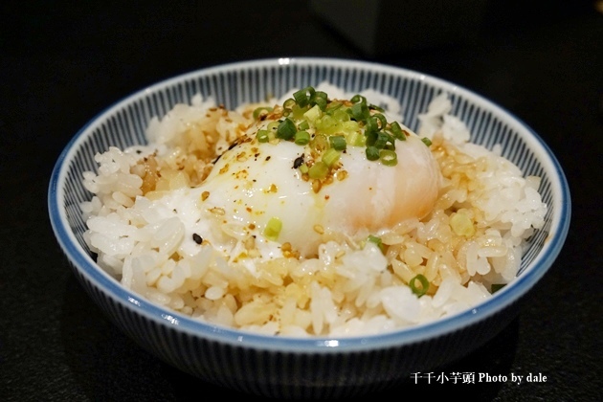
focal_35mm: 42
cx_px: 302
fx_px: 703
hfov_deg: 46.4
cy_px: 201
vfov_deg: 31.9
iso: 1250
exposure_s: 1/60
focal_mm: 28
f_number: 5.6
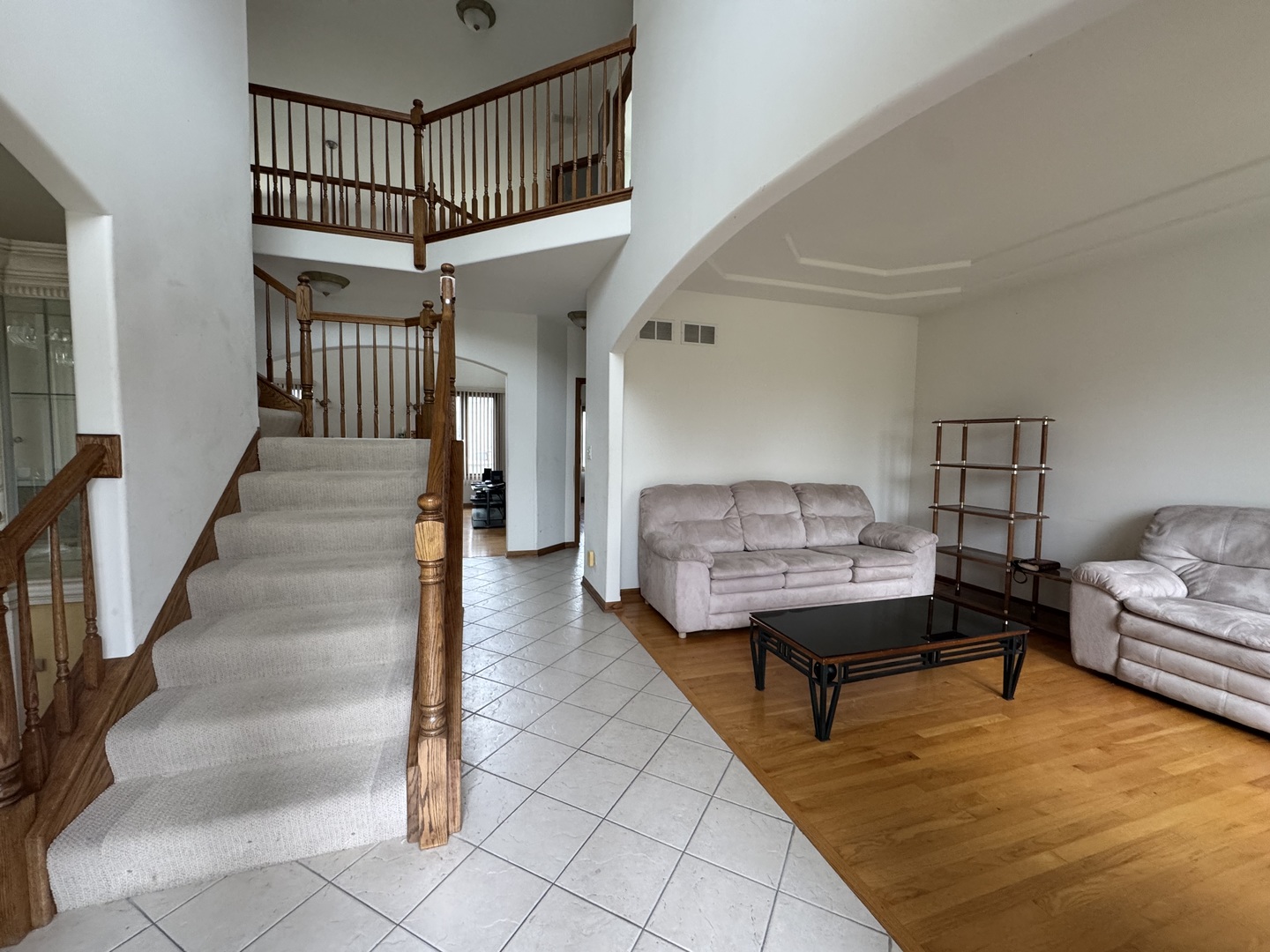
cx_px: 635
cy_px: 476
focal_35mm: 14
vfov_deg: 85.7
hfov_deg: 102.1
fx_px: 514
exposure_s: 1/99
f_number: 2.2
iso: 250
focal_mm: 2.22
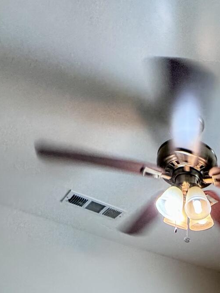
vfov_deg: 30.3
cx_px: 235
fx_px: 356
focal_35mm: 42
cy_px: 417
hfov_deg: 31.0
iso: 250
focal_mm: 2.22
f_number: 2.2
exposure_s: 1/120
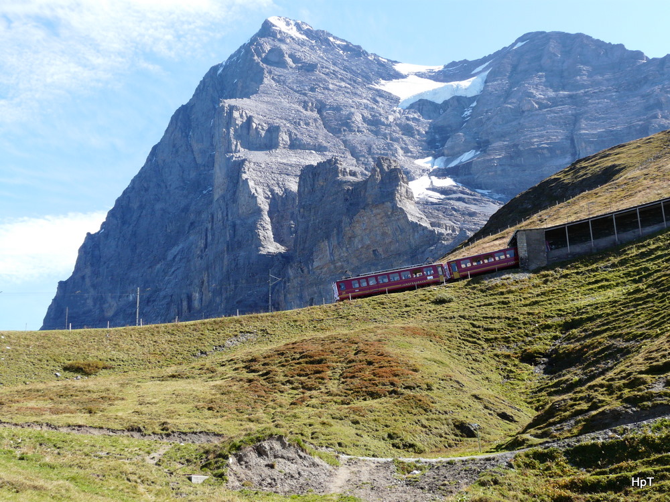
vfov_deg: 32.2
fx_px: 871
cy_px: 251
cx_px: 335
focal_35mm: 45
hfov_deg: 42.1
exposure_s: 1/250
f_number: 5
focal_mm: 7.4
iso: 100
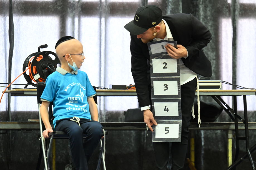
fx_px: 1727
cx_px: 164
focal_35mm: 243
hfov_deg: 8.5
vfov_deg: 5.6
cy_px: 102
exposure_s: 1/200
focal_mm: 160
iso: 3200
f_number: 2.8
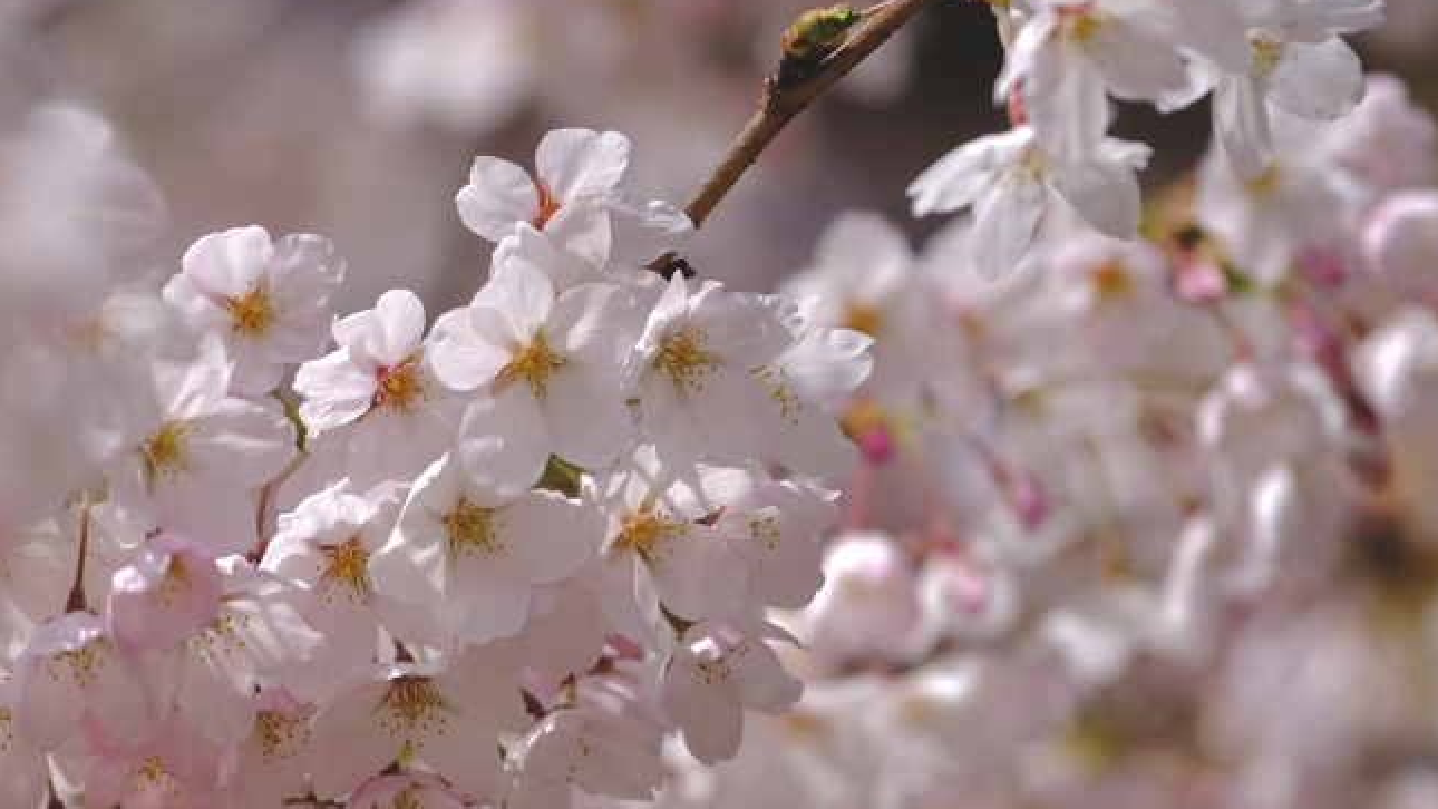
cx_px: 600
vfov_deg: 3.6
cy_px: 706
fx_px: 13042
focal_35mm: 342
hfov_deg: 6.3
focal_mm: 129.2
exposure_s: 1/7000
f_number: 2.8
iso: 400
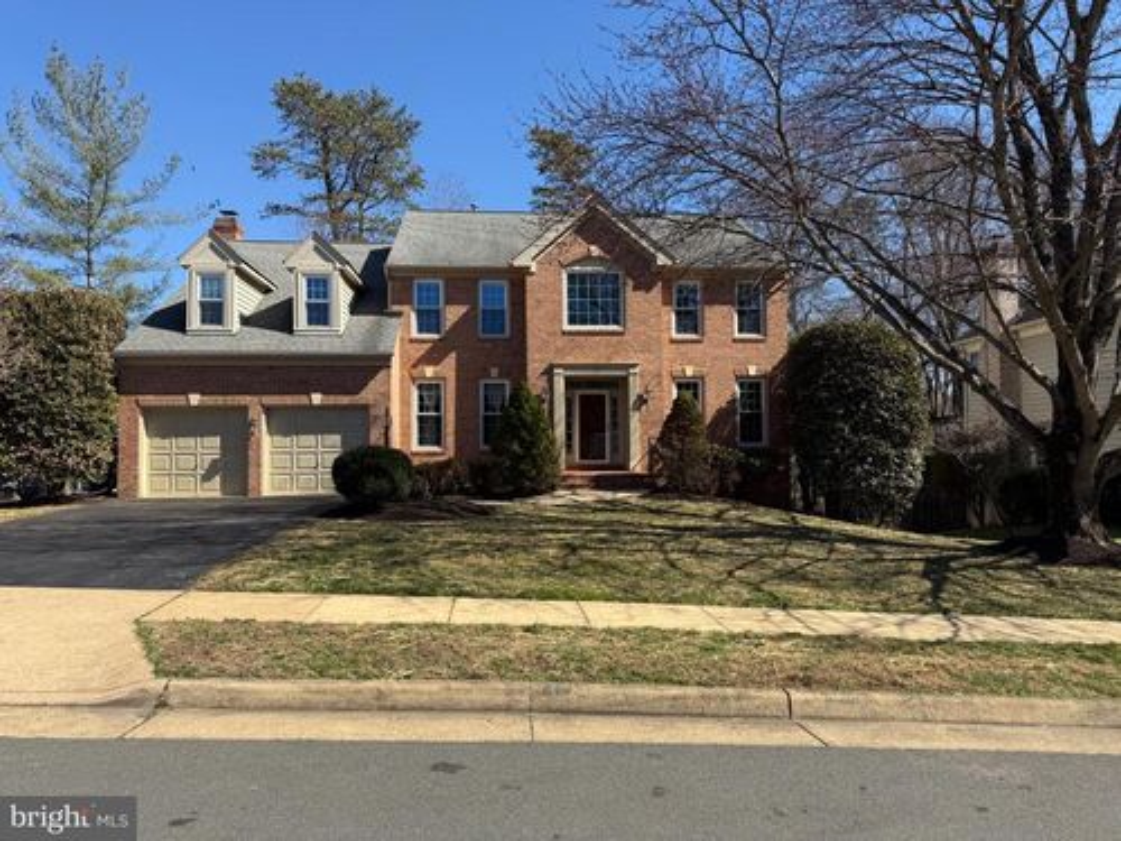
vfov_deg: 56.8
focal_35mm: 24
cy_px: 420
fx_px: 777
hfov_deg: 71.6
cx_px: 560
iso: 80
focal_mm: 6.76
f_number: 1.78
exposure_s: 1/3279
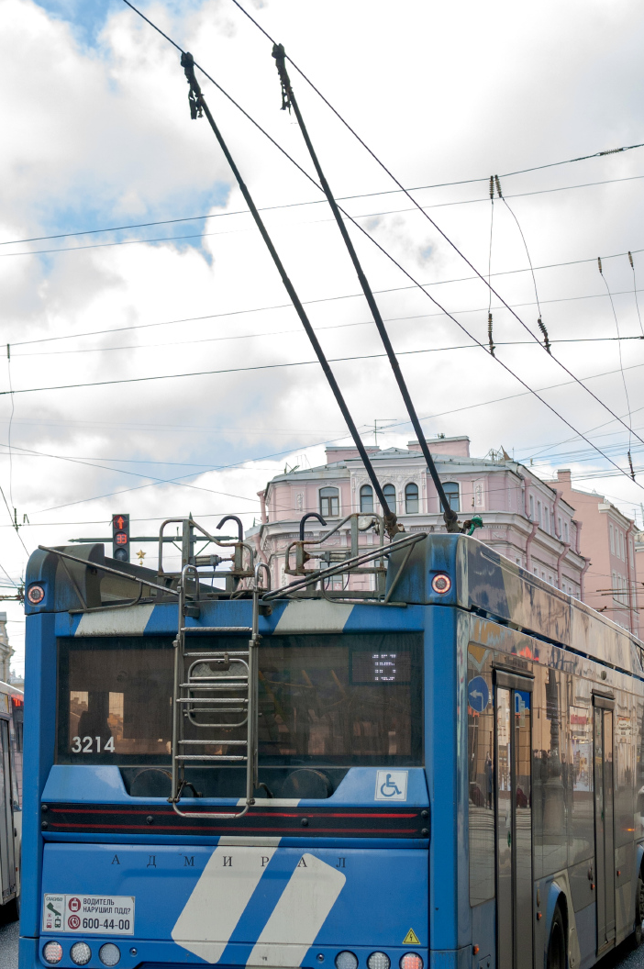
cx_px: 307
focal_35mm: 65
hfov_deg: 21.0
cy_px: 574
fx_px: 1737
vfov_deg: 31.1
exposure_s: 1/320
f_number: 5
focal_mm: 35
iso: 250
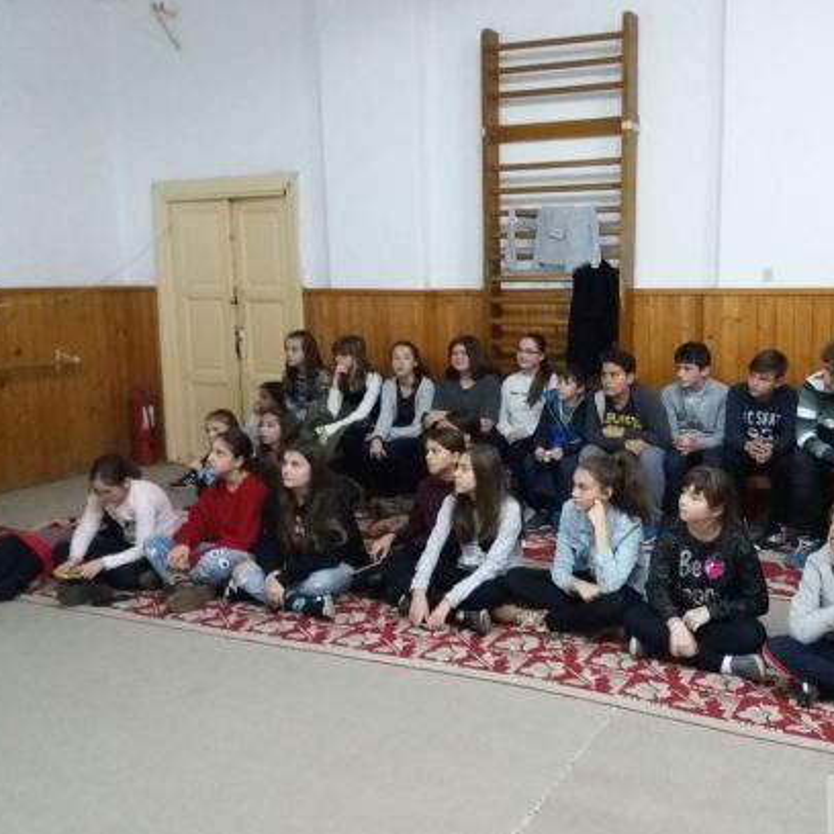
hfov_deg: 47.6
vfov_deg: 48.4
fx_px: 927
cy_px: 427
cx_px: 558
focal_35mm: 34
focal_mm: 3.7
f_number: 1.9
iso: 400
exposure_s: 1/17
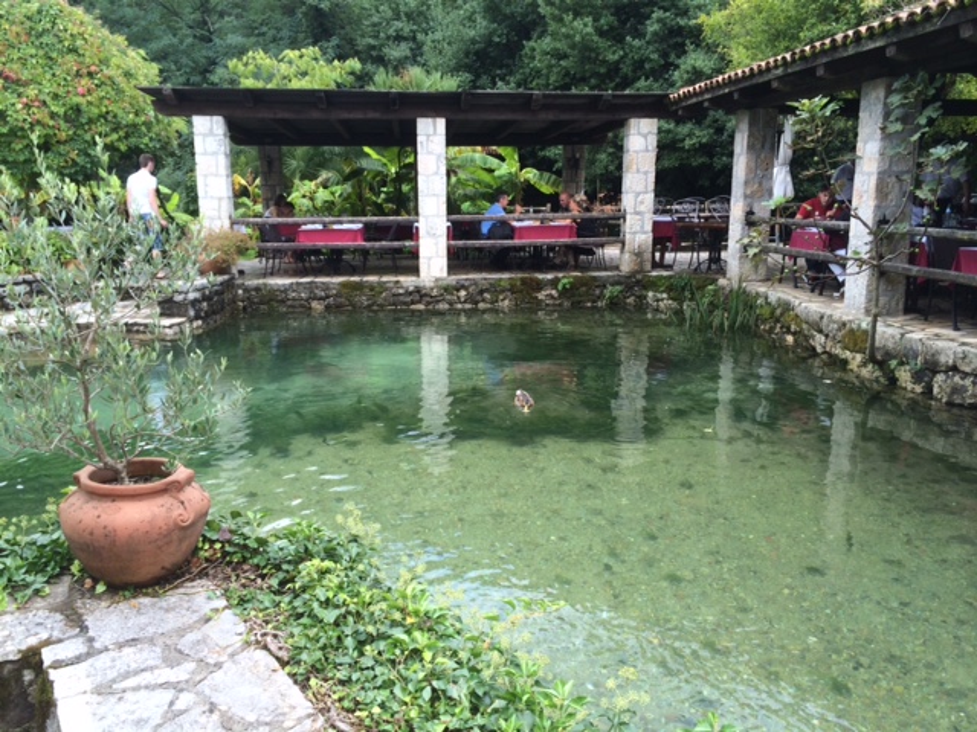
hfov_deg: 60.0
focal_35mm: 30
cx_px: 488
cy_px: 366
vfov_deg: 46.8
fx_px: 847
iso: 32
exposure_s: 1/331
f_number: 2.2
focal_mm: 4.12
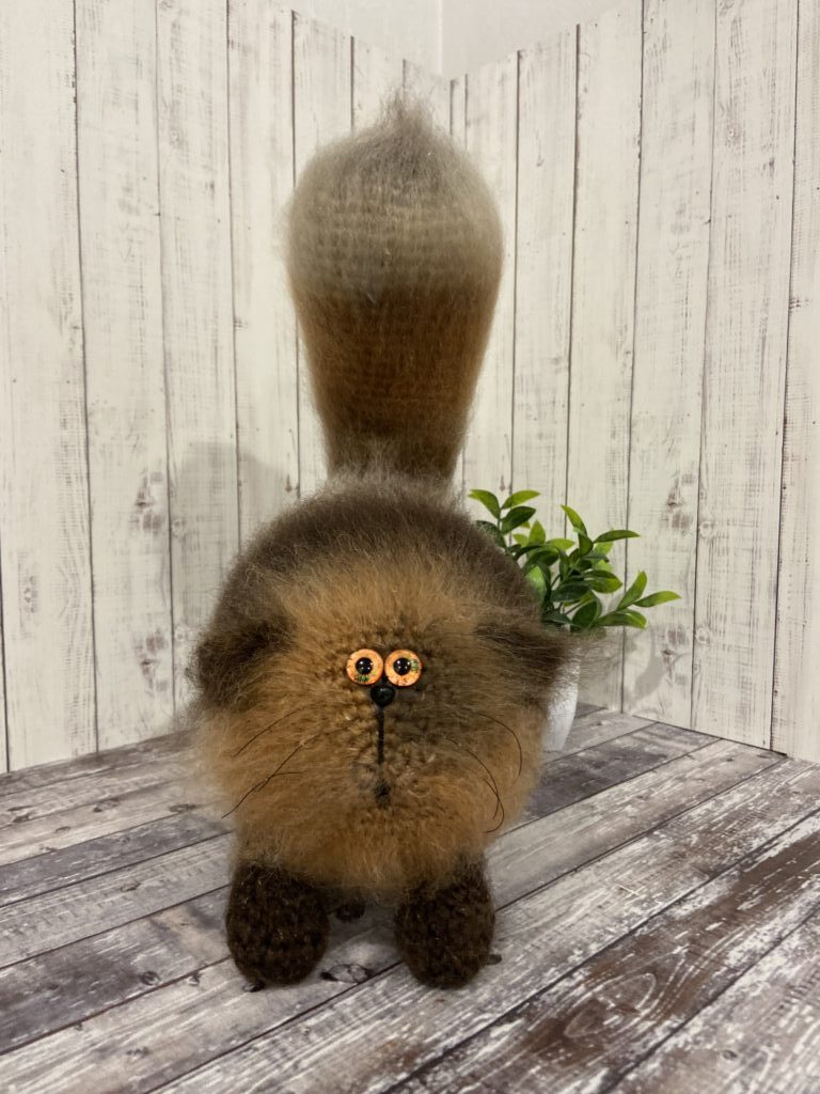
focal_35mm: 26
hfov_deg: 53.1
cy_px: 547
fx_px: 821
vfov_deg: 67.3
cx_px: 410
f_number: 1.8
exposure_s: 1/60
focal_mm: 4.25
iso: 320
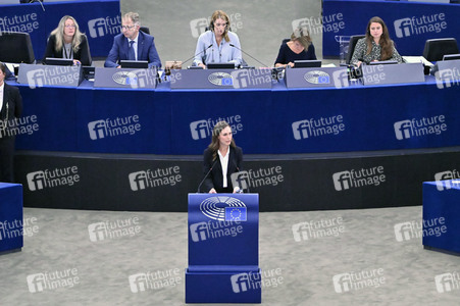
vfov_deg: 6.2
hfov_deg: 9.4
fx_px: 2809
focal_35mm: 220
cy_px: 153
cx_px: 230
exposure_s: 1/1000
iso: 16000
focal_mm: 220
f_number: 5.3
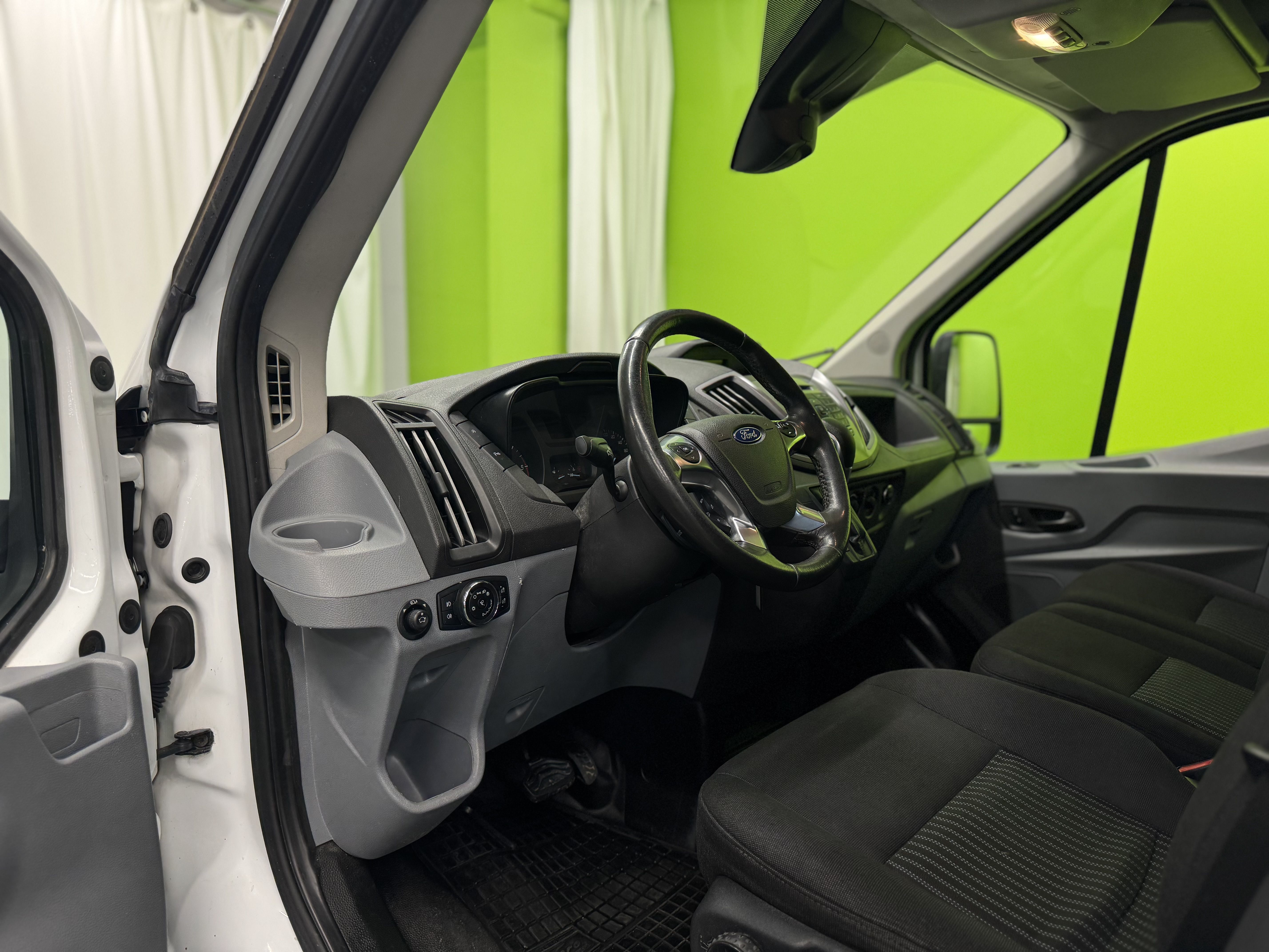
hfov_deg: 71.6
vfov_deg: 56.8
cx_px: 634
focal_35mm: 24
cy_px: 476
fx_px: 880
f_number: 1.78
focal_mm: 6.76
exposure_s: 1/100
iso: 125
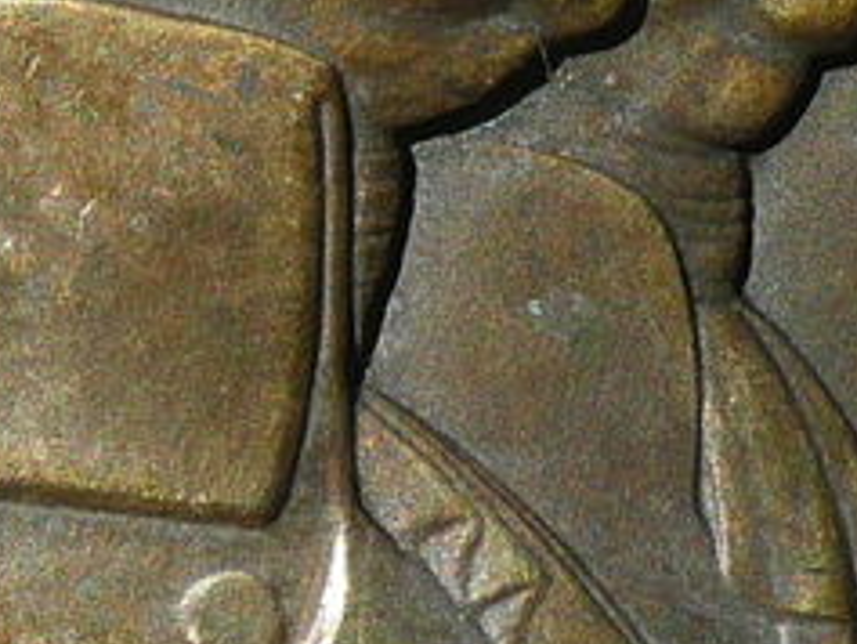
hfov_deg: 11.4
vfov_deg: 8.5
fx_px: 4285
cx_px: 372
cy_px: -65
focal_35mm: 173
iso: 100
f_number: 3.6
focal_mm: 5.5
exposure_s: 1/640
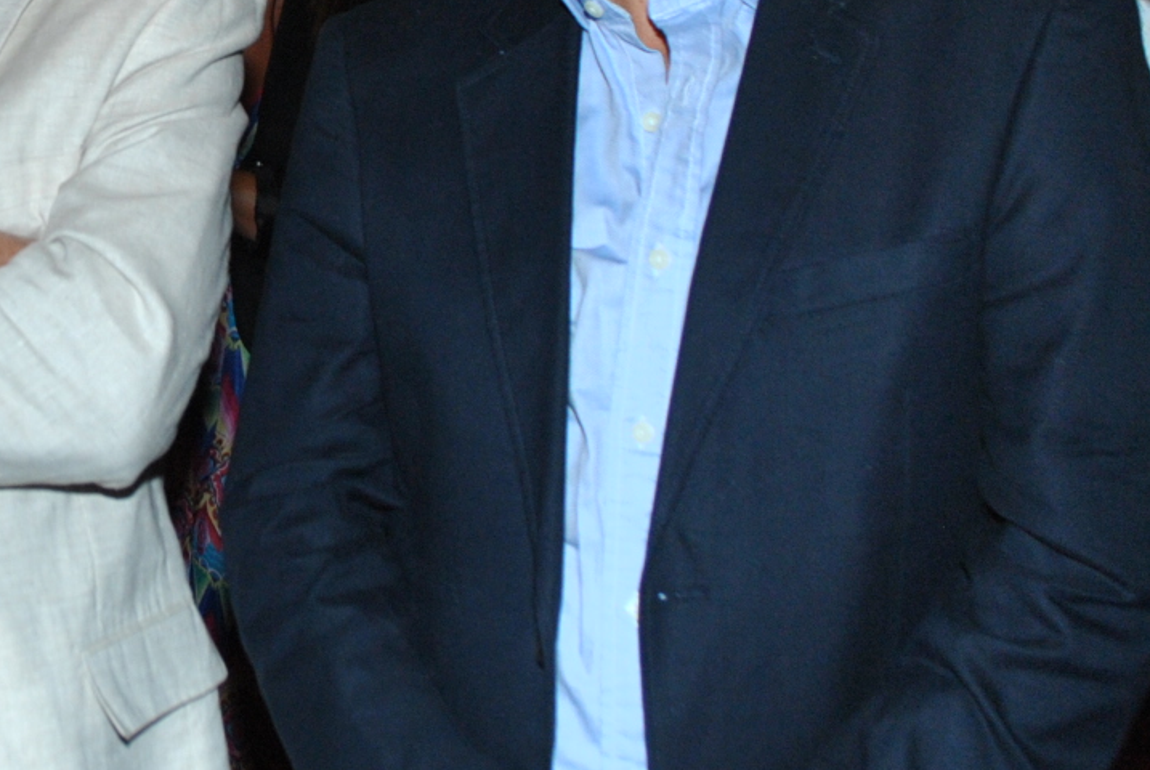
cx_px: -149
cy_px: 67
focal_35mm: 81
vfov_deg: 16.7
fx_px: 2591
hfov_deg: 23.3
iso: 400
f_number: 5.6
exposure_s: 1/125
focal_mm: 20
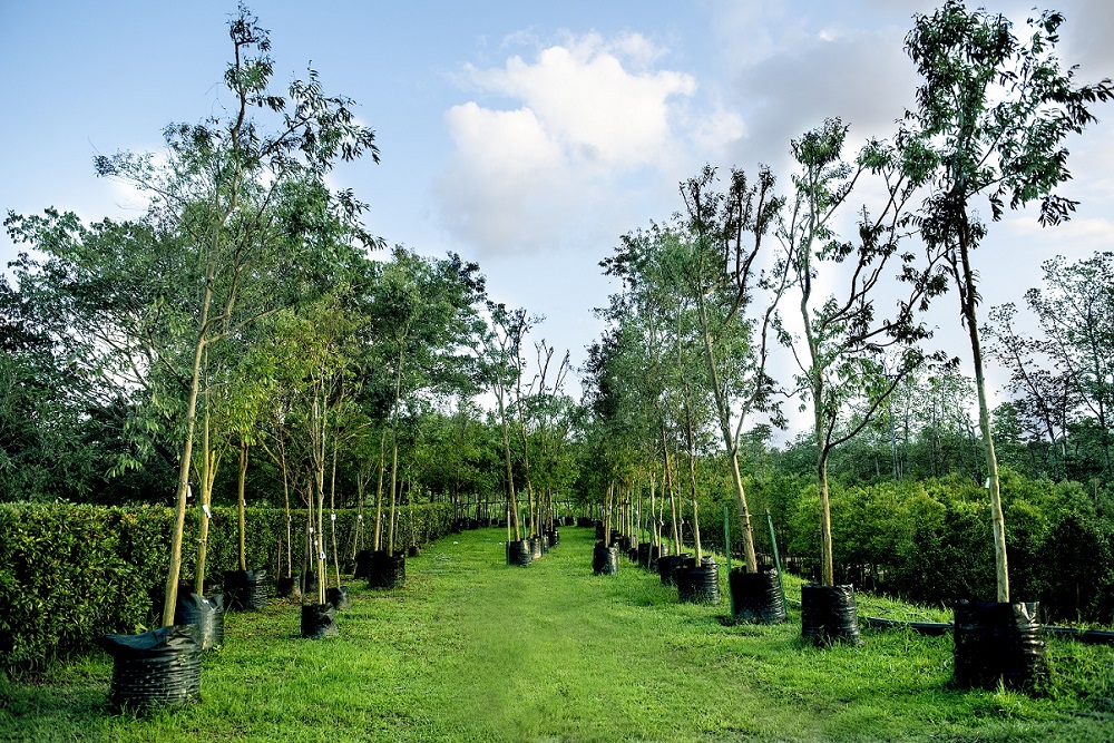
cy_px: 372
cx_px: 557
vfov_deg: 45.0
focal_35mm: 29
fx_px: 897
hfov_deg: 63.7
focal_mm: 29
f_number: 4
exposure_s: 1/400
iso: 200
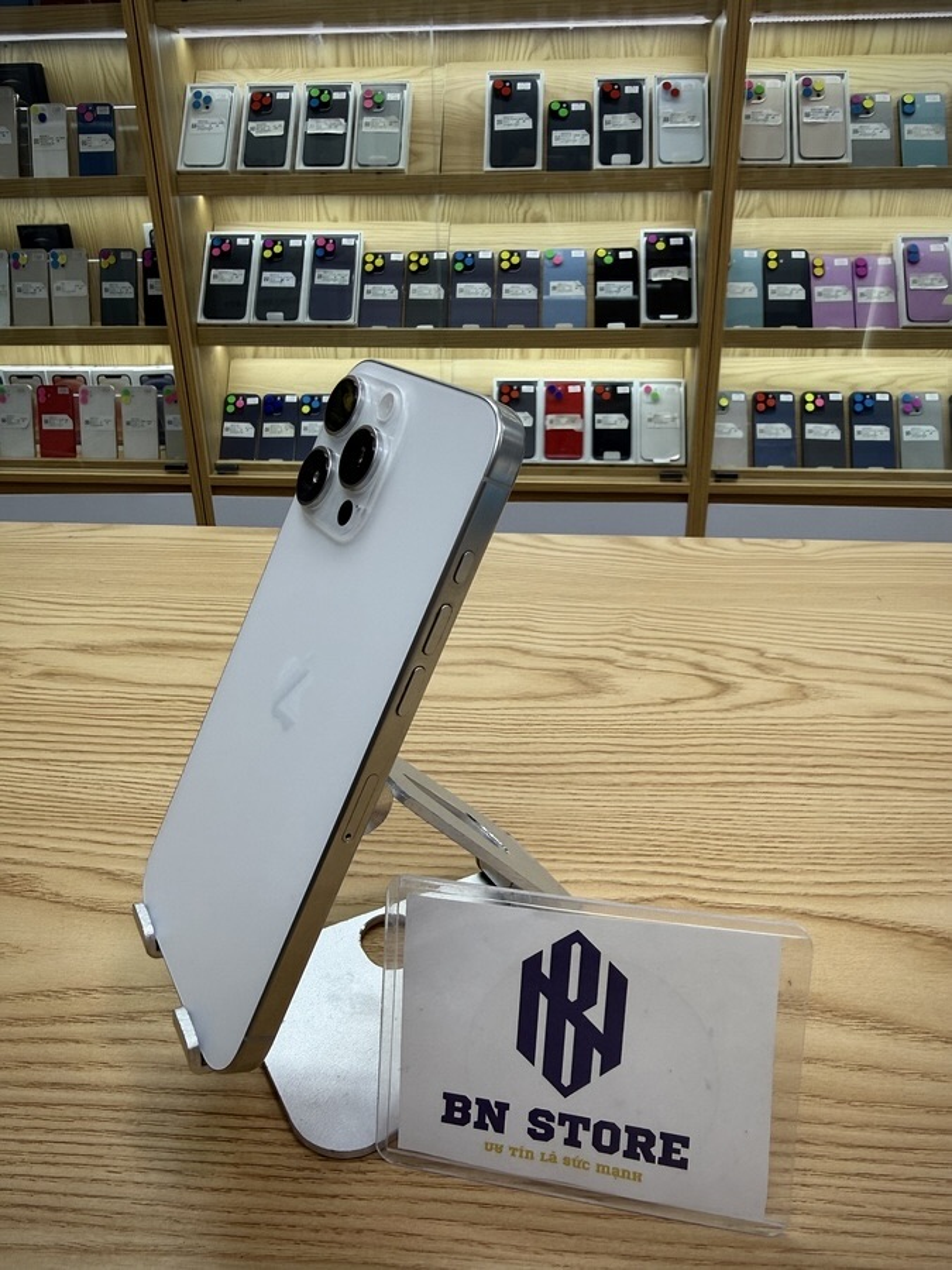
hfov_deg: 56.8
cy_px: 635
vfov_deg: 71.6
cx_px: 476
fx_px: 880
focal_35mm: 24
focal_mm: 2.22
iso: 50
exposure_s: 1/120
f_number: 2.2
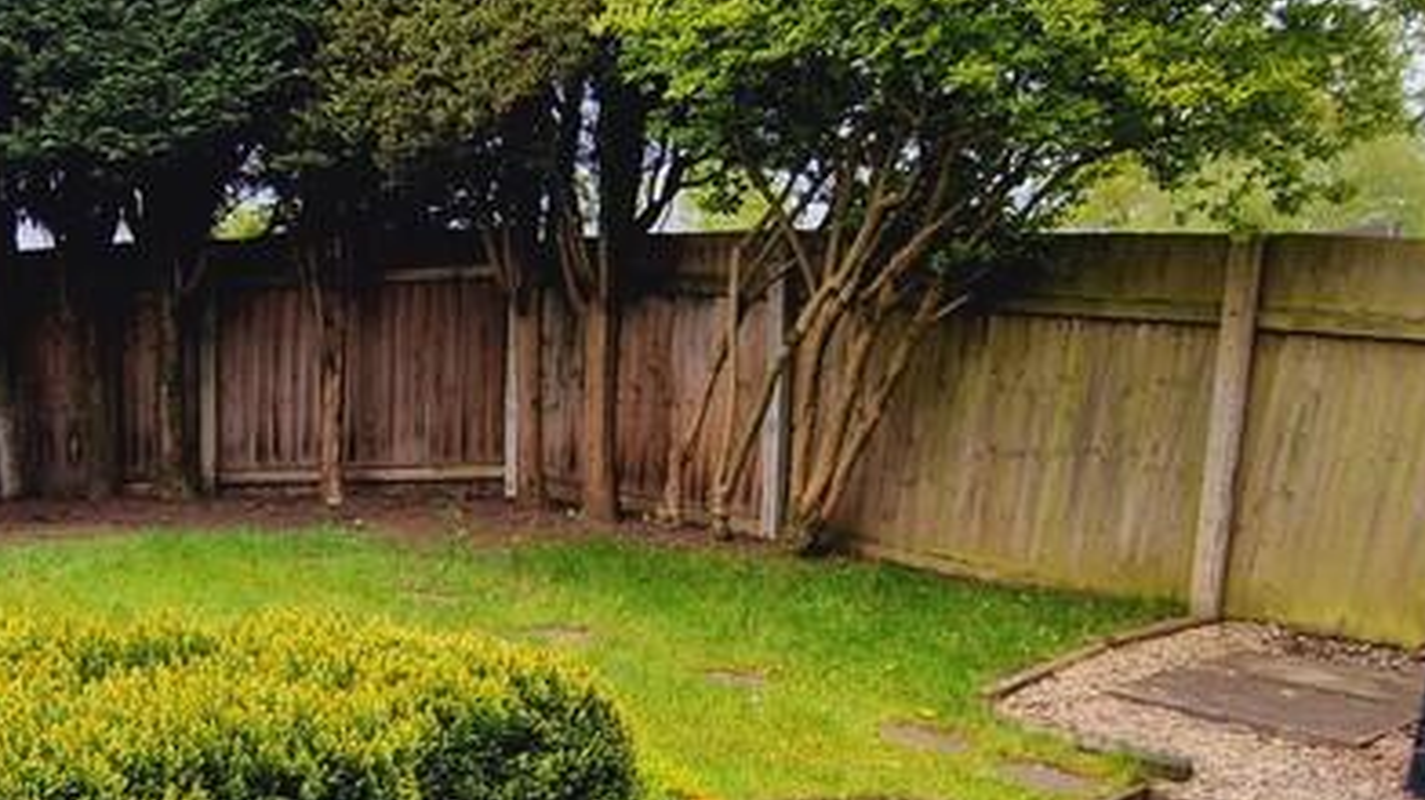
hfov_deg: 50.9
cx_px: 298
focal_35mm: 37
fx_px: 1397
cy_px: 753
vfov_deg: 30.2
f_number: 2.2
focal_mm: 2.2
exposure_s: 1/509
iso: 50
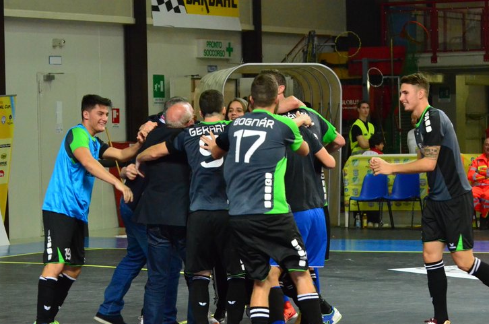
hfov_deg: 13.5
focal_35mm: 152
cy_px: 178
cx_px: 254
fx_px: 2061
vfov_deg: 9.0
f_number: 6.3
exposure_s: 1/250
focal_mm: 92
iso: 6400
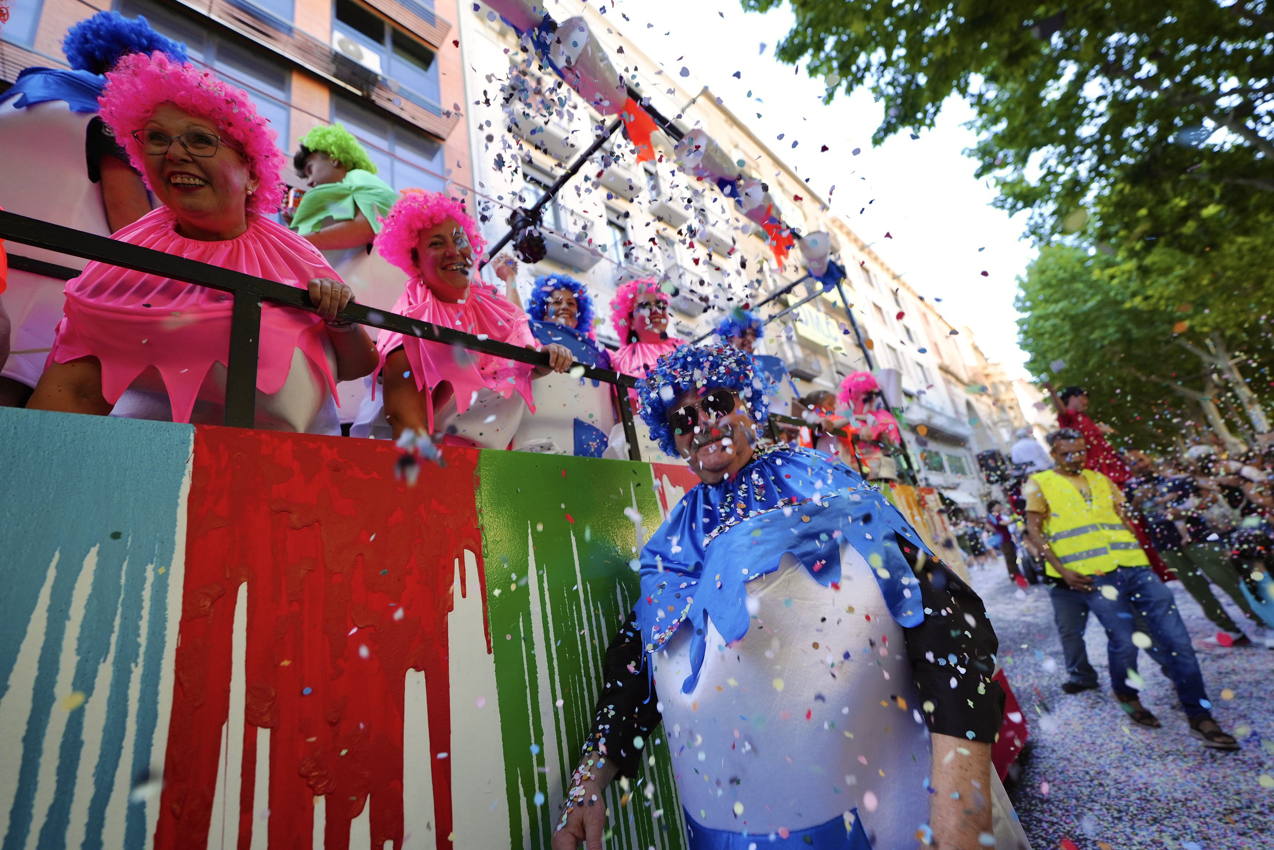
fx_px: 495
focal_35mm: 14
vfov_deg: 81.2
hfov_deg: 104.3
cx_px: 637
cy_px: 425
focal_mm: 14
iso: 500
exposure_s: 1/320
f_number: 2.8
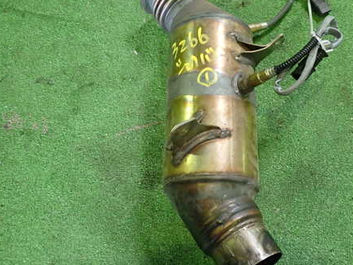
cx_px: 219
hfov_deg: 45.4
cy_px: 120
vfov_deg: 35.1
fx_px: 418
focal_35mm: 41
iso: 400
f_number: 2.3
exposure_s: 1/30
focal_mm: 5.4
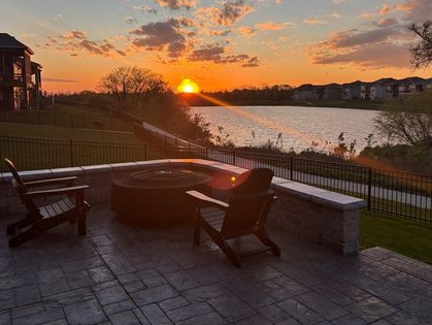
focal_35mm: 31
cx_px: 212
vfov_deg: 45.3
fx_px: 387
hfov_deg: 58.3
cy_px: 134
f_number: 1.6
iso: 50
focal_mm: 5.96
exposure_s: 1/887
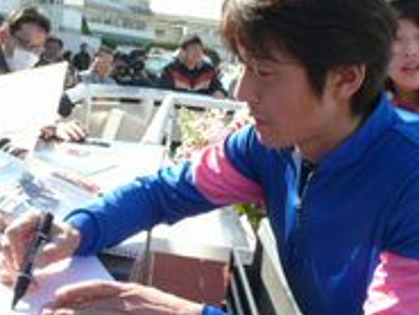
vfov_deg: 26.0
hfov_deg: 34.0
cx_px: 136
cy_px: 102
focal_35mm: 56
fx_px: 678
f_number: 4.5
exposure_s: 1/200
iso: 100
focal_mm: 4.6
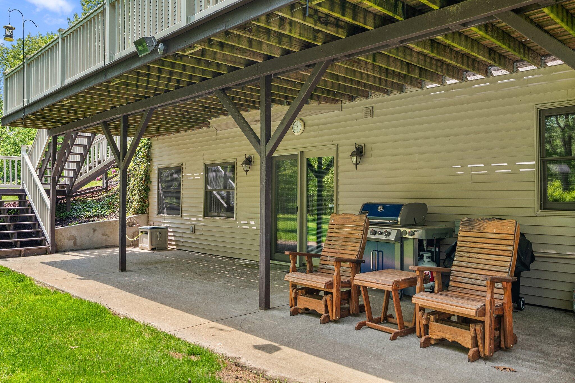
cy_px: 192
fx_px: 447
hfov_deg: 65.5
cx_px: 288
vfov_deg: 46.4
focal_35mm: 28
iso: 400
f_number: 5.6
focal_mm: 18.9
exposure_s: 1/60
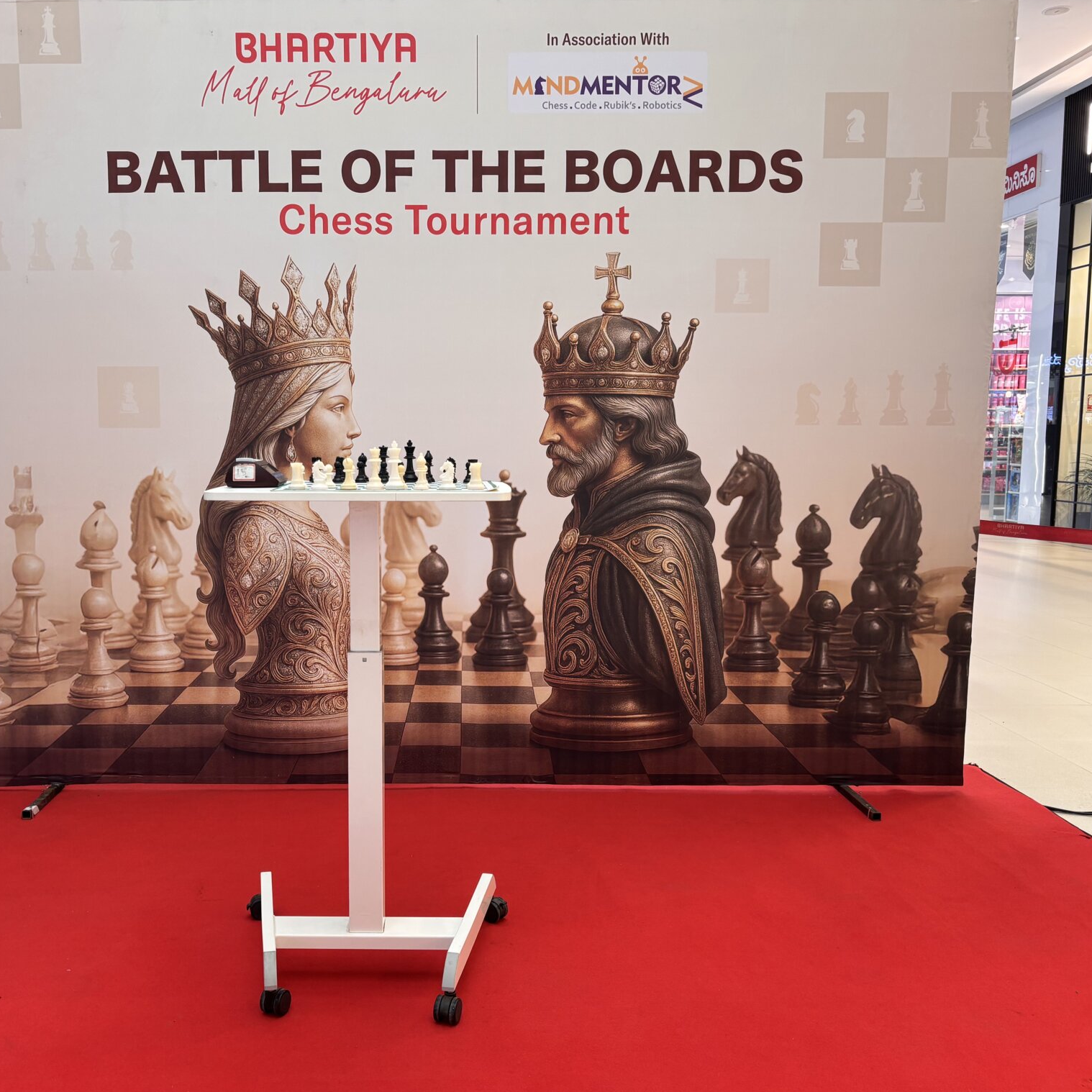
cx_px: 442
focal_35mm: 31
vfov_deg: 52.5
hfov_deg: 52.2
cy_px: 547
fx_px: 1106
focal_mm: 5.96
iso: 80
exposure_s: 1/50
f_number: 1.6
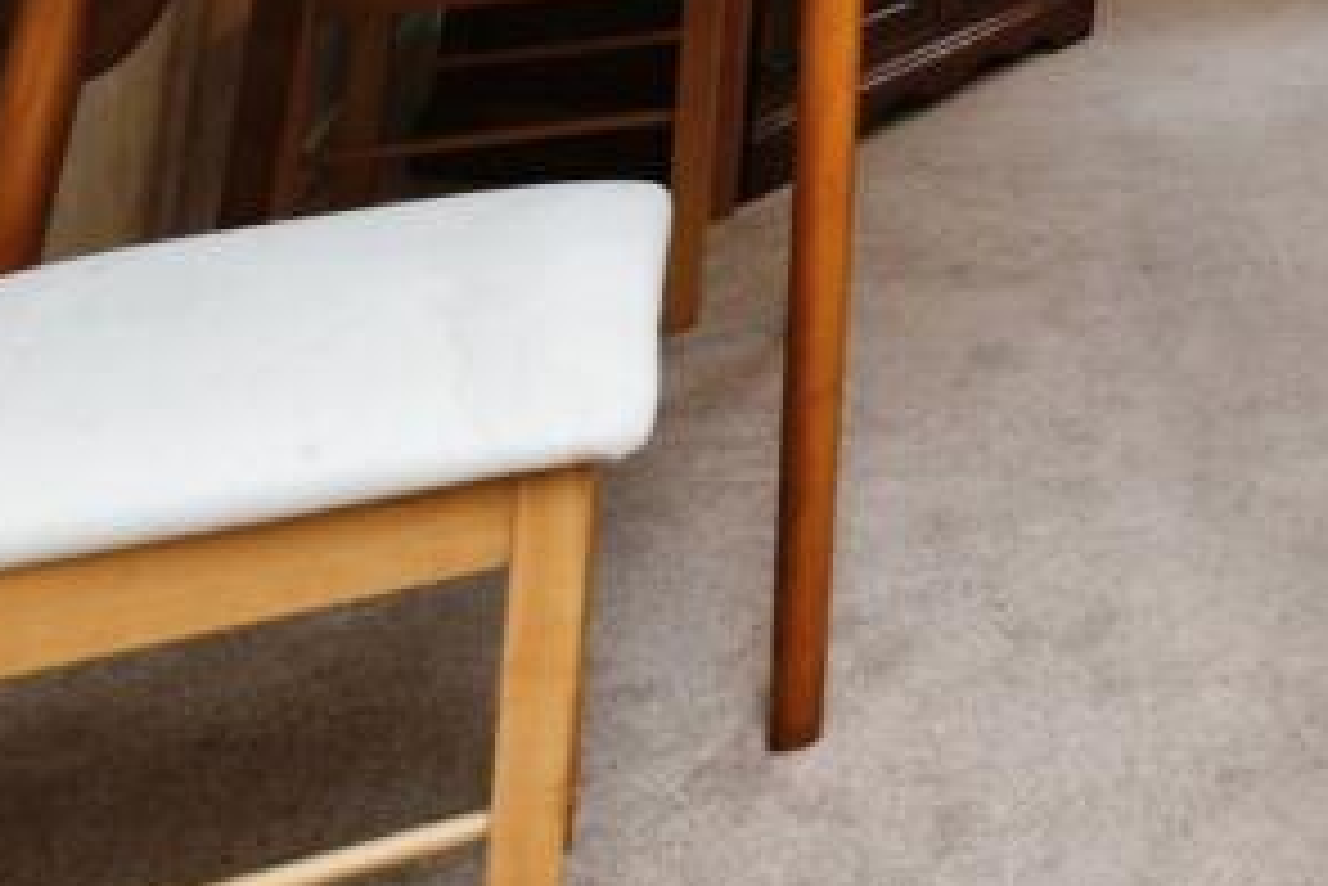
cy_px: -358
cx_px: 2057
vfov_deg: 22.4
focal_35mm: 52
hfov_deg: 26.2
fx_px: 1919
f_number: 8
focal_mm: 15
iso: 640
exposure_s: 1/60
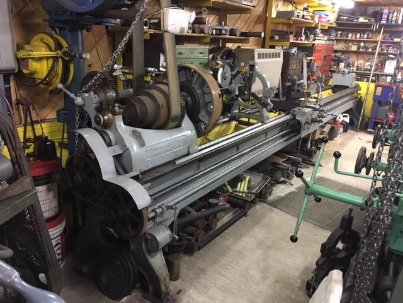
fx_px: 338
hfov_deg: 61.7
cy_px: 152
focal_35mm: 29
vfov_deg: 48.2
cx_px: 202
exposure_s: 1/15
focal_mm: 4.15
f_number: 2.2
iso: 250
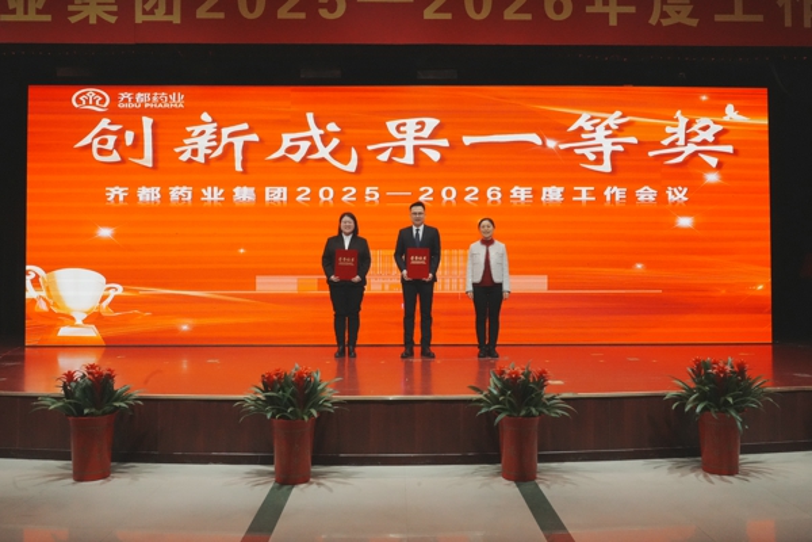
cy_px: 271
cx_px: 406
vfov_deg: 43.6
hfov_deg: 61.9
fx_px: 677
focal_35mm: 30
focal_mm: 30
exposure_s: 1/320
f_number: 16
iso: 12800
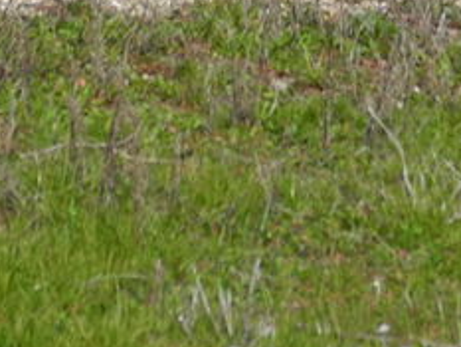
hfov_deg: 7.4
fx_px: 3571
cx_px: 243
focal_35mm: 268
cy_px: -327
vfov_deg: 5.4
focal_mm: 13
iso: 100
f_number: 3.5
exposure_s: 1/480
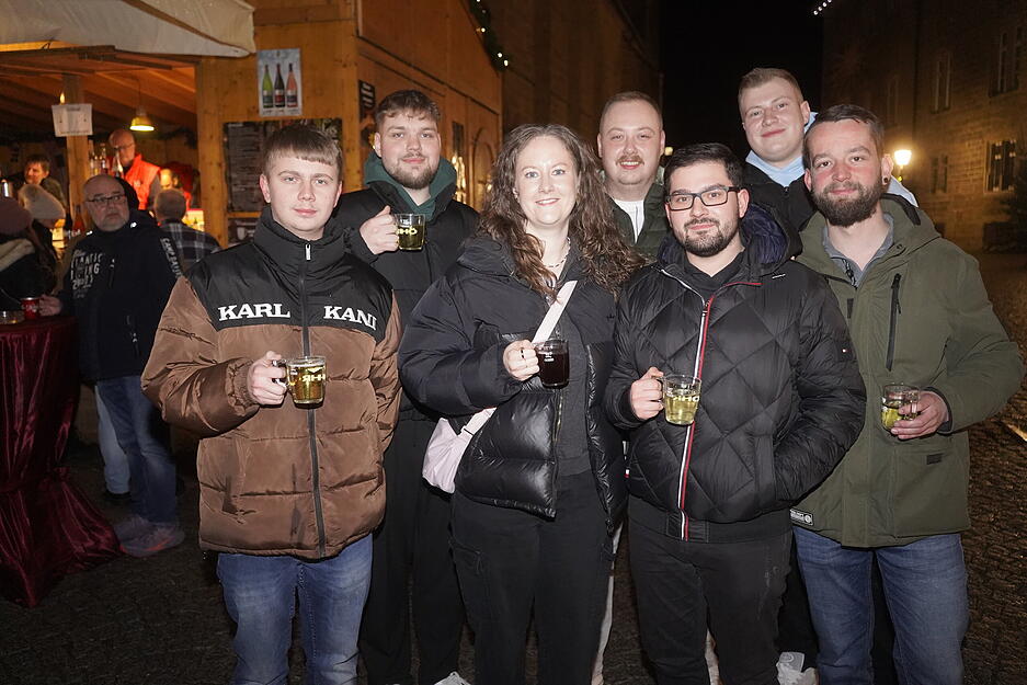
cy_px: 342
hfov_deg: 61.9
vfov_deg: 43.6
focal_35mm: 30
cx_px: 514
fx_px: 856
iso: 6400
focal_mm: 30
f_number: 3.5
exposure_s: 1/60
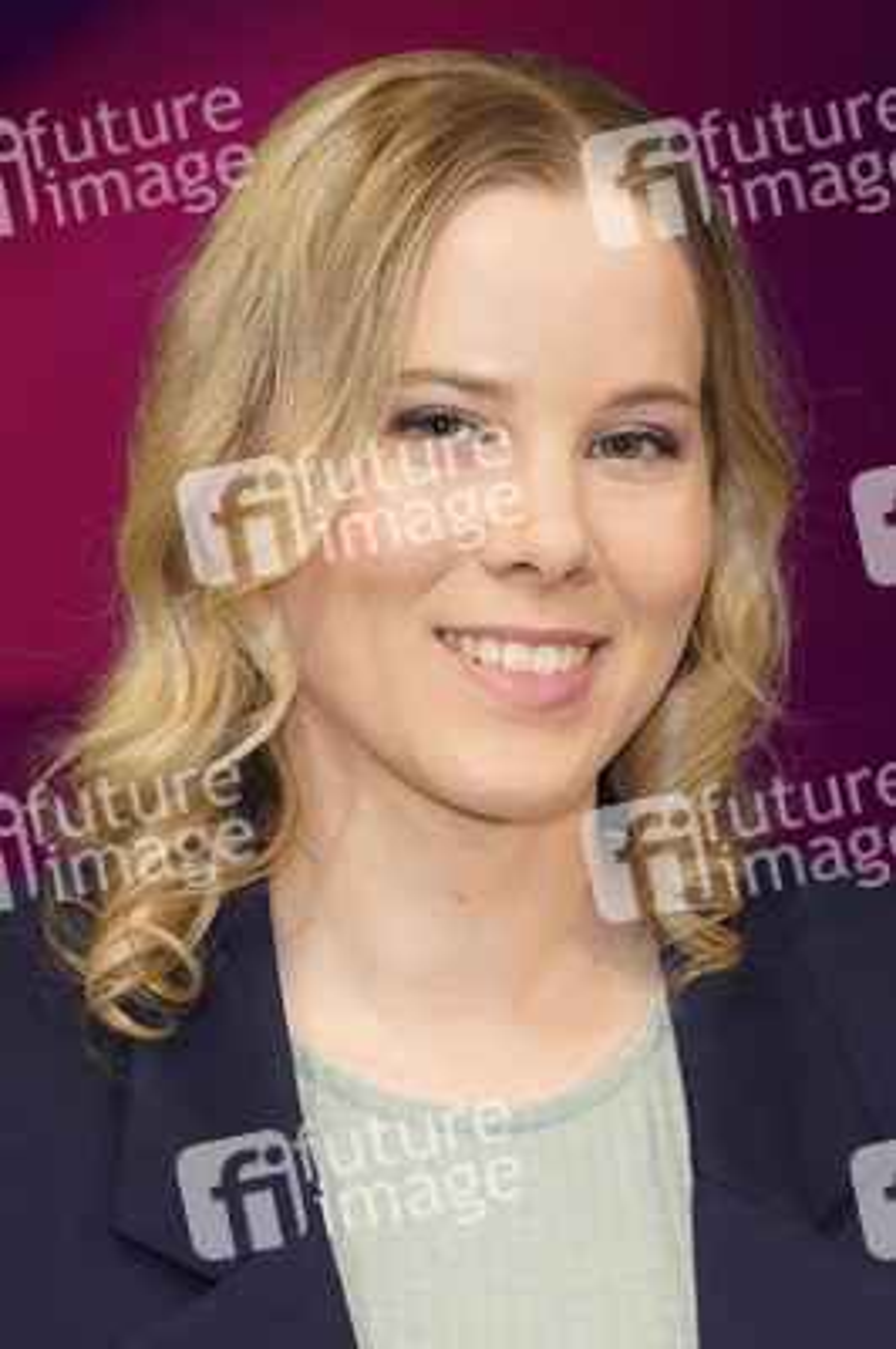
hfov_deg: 22.6
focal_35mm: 60
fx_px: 2244
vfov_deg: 33.4
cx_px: 448
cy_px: 674
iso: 2000
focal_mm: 60
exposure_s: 1/160
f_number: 5.6
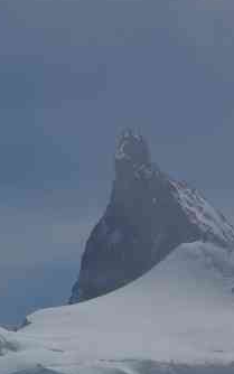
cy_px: 338
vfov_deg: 2.7
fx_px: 7942
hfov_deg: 1.7
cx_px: 4
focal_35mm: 779
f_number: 22
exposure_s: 1/125
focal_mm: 170
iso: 100
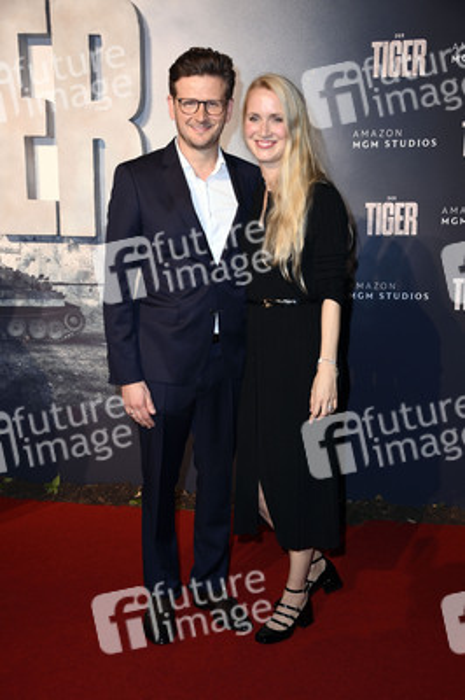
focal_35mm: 45
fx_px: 873
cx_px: 232
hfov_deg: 29.8
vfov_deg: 43.6
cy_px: 350
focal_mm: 45
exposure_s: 1/200
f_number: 5.6
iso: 640
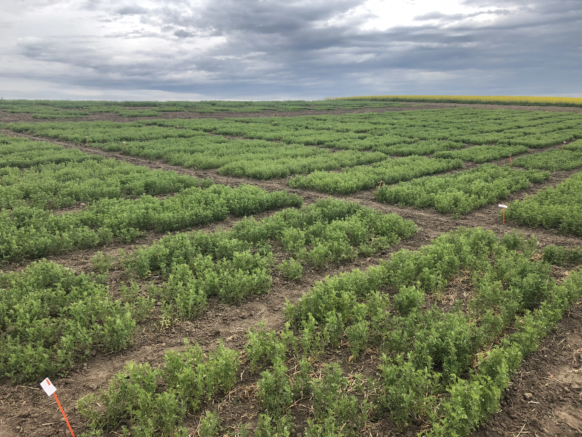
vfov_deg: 49.7
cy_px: 218
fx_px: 471
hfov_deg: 63.4
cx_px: 291
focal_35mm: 28
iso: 20
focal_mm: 3.99
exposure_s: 1/1279
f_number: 1.8
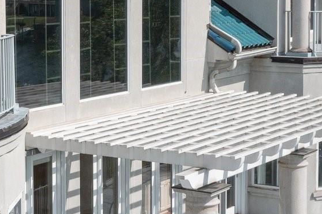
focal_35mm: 102
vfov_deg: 13.3
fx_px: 912
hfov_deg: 19.9
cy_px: 40
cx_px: 74
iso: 100
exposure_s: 1/1000
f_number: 7.1
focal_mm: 10.26
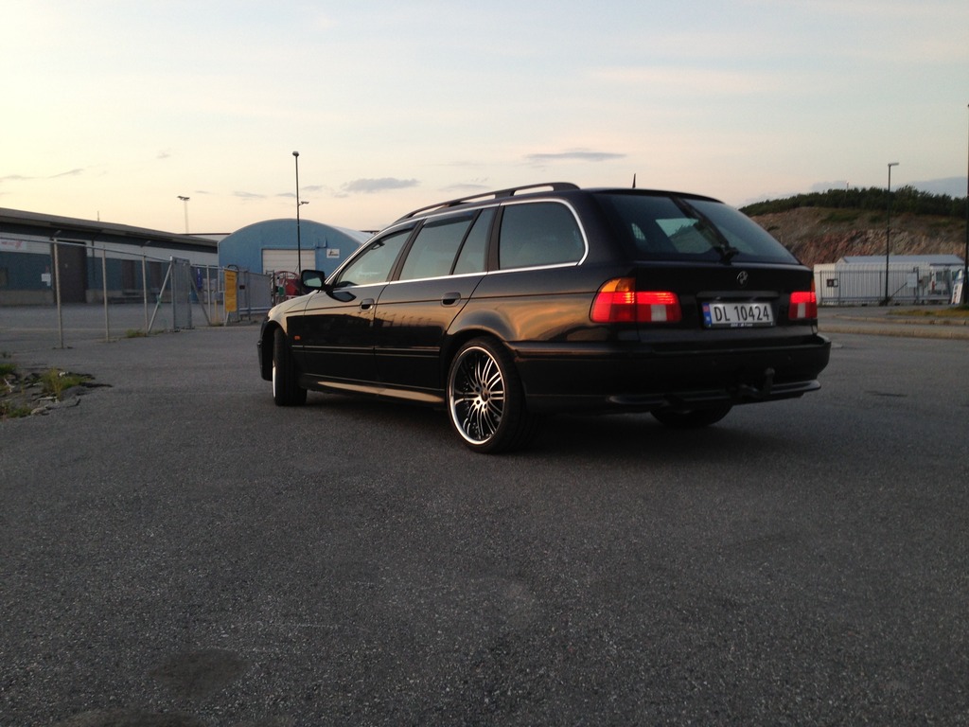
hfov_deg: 55.4
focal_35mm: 33
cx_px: 484
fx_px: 924
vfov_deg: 42.9
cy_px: 364
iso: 50
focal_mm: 4.13
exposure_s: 1/40
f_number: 2.4
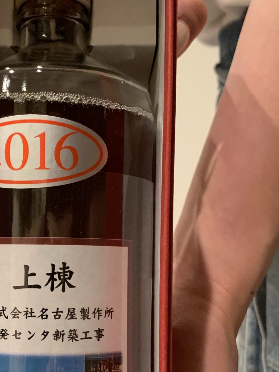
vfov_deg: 35.2
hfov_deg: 26.6
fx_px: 581
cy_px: 249
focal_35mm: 54
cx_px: 64
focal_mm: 4.25
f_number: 1.8
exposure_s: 1/40
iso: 320
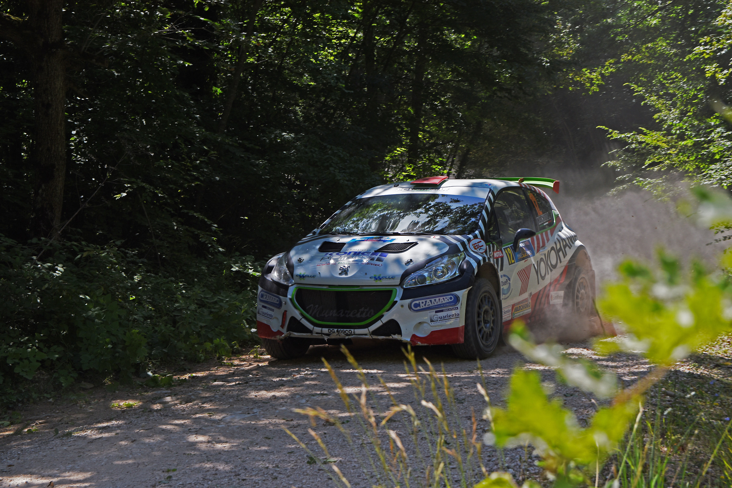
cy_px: 244
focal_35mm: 66
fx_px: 1342
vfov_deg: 20.6
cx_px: 366
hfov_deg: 30.5
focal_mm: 44
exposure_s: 1/500
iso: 100
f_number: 6.3
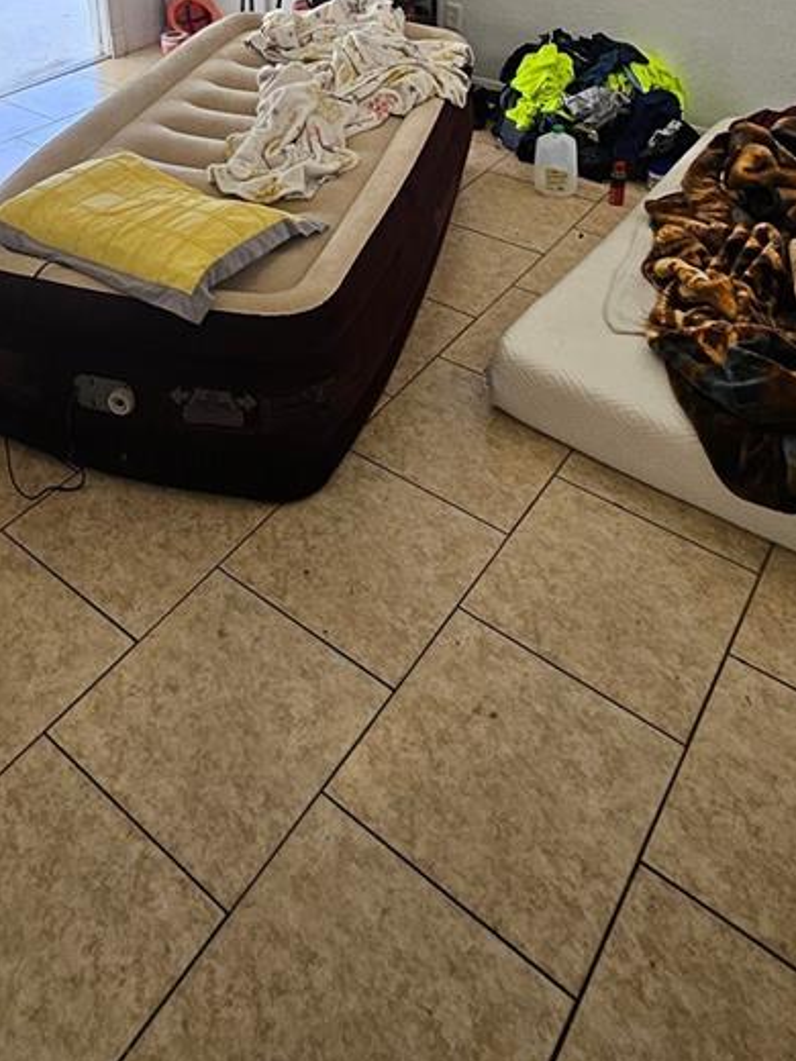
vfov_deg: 52.7
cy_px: 108
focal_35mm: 30
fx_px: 920
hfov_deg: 46.3
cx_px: 294
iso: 50
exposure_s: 1/60
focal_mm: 1.74
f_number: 2.2
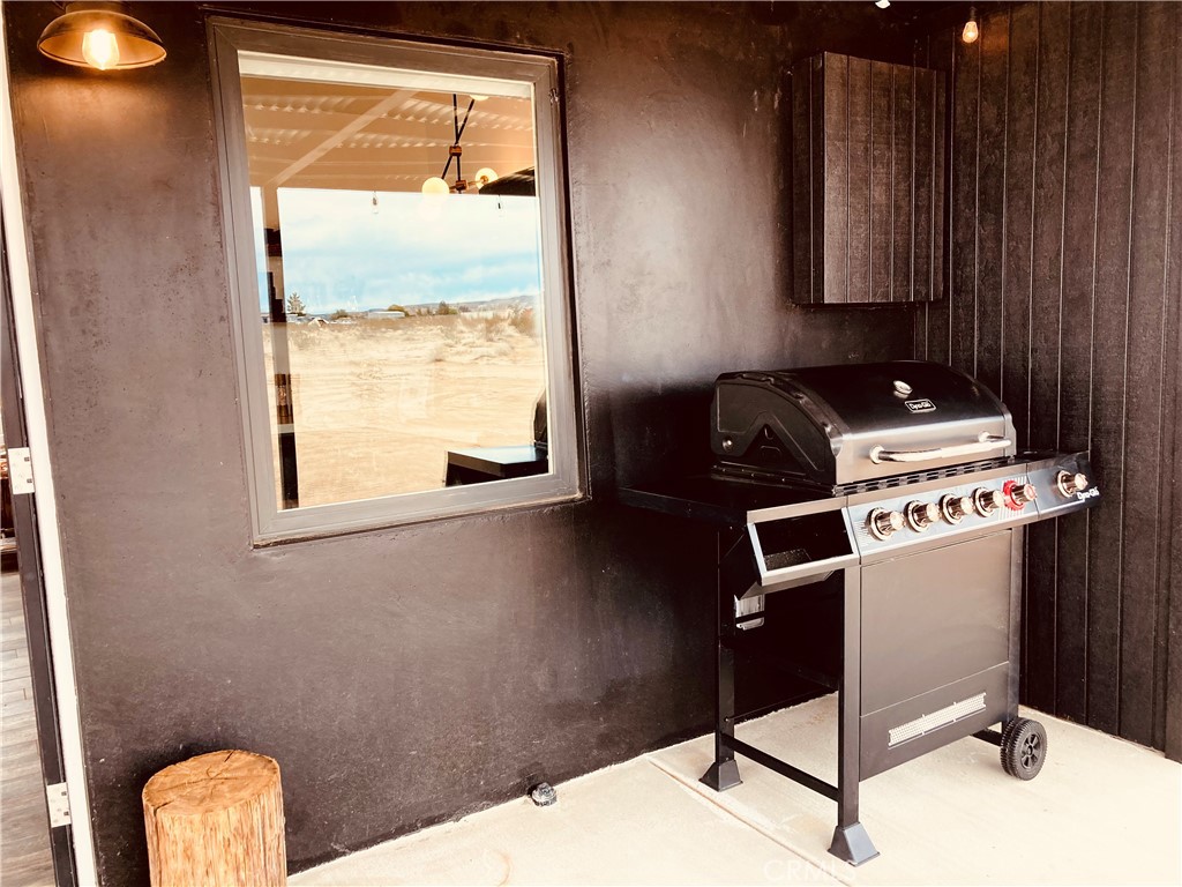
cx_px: 591
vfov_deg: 49.7
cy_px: 444
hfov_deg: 63.4
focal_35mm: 28
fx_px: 956
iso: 80
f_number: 1.8
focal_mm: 3.99
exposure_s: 1/120
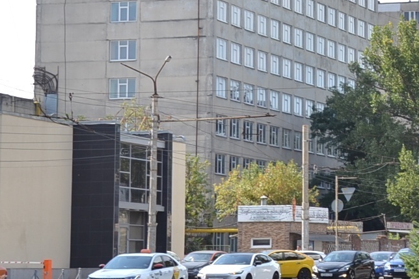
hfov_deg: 12.1
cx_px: 644
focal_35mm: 161
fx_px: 1873
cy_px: 80
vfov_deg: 8.5
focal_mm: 30
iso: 100
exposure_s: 1/125
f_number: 5.6
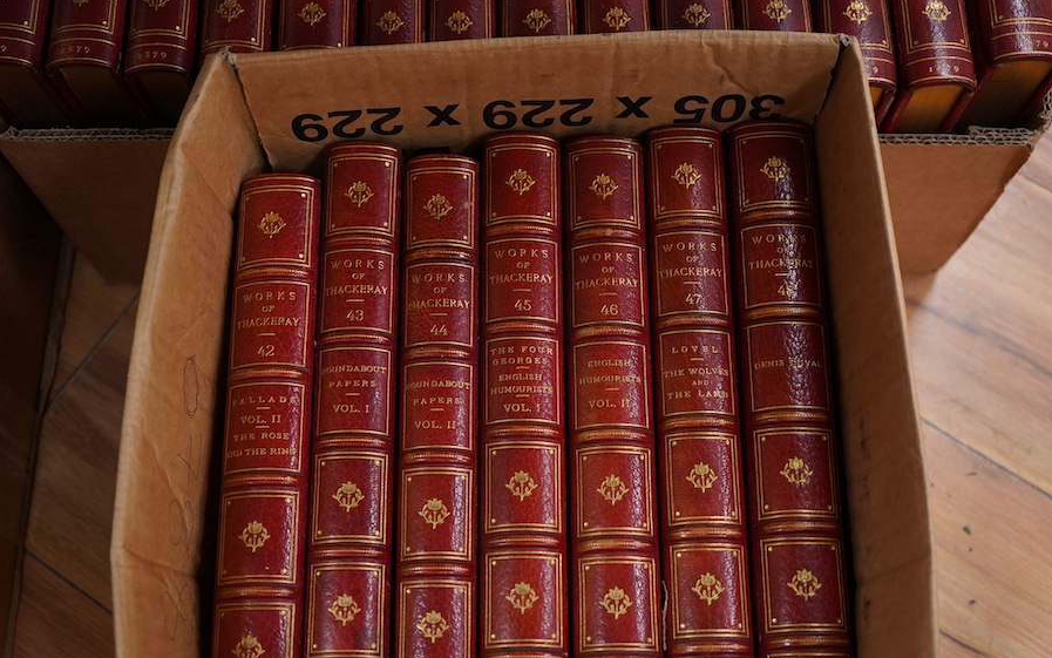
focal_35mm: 46
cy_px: 350
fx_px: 1319
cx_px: 527
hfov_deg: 43.5
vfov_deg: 28.0
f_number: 3.5
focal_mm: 30
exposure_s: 1/125
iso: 1250
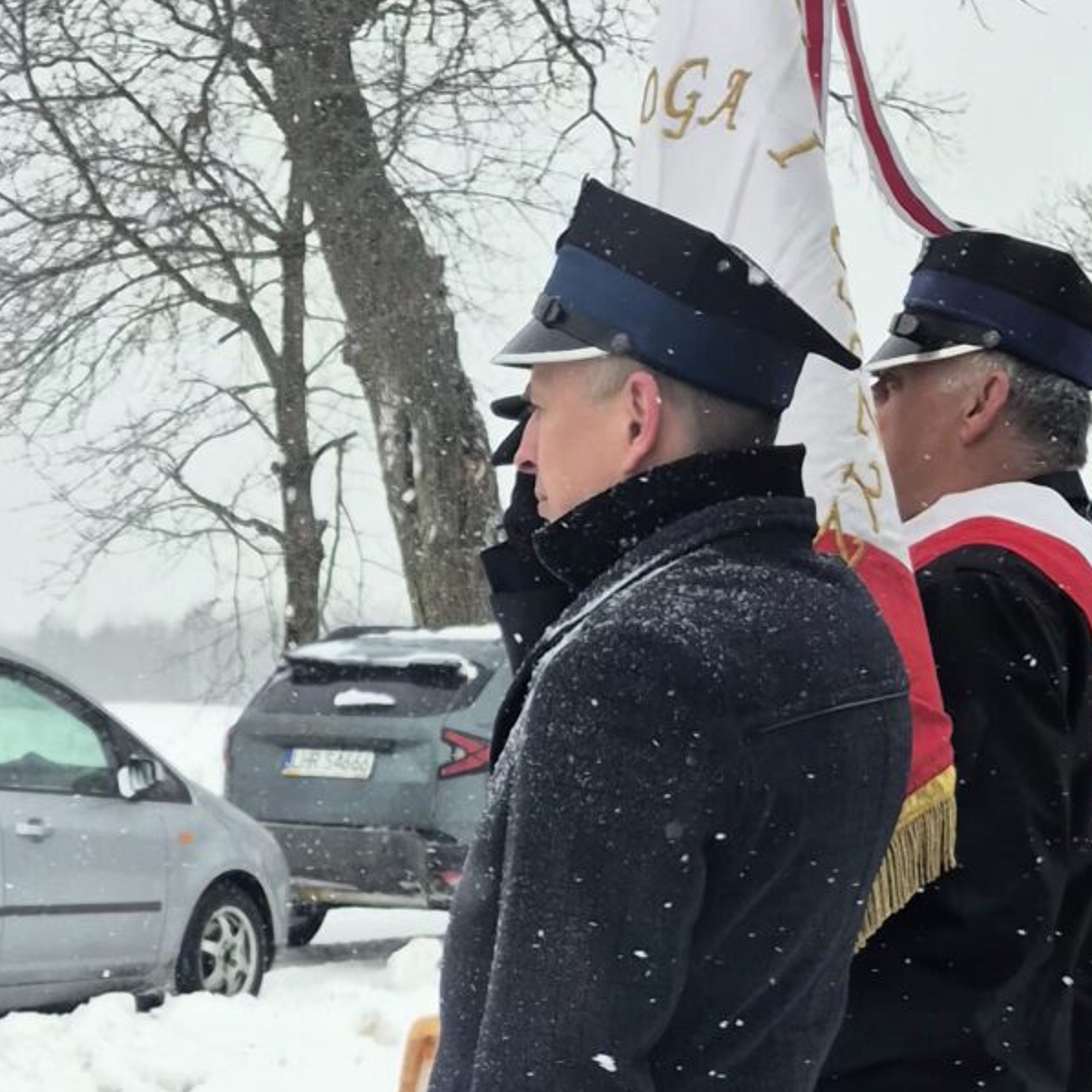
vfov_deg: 18.4
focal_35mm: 87
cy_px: 1479
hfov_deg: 19.5
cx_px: 66
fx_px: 3105
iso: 25
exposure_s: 1/684
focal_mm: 5.4
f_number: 1.8
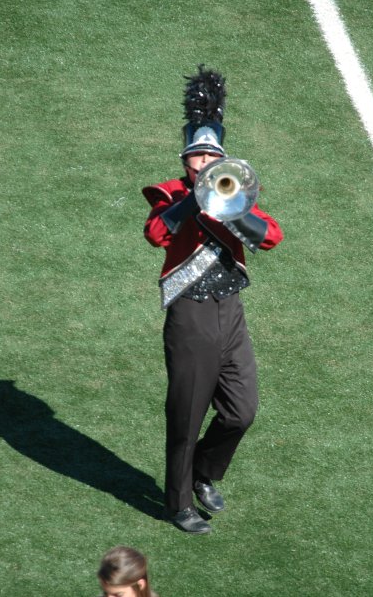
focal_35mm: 614
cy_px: 299
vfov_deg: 3.4
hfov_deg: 2.1
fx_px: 9989
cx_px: 182
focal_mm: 400
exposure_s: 1/640
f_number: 5.6
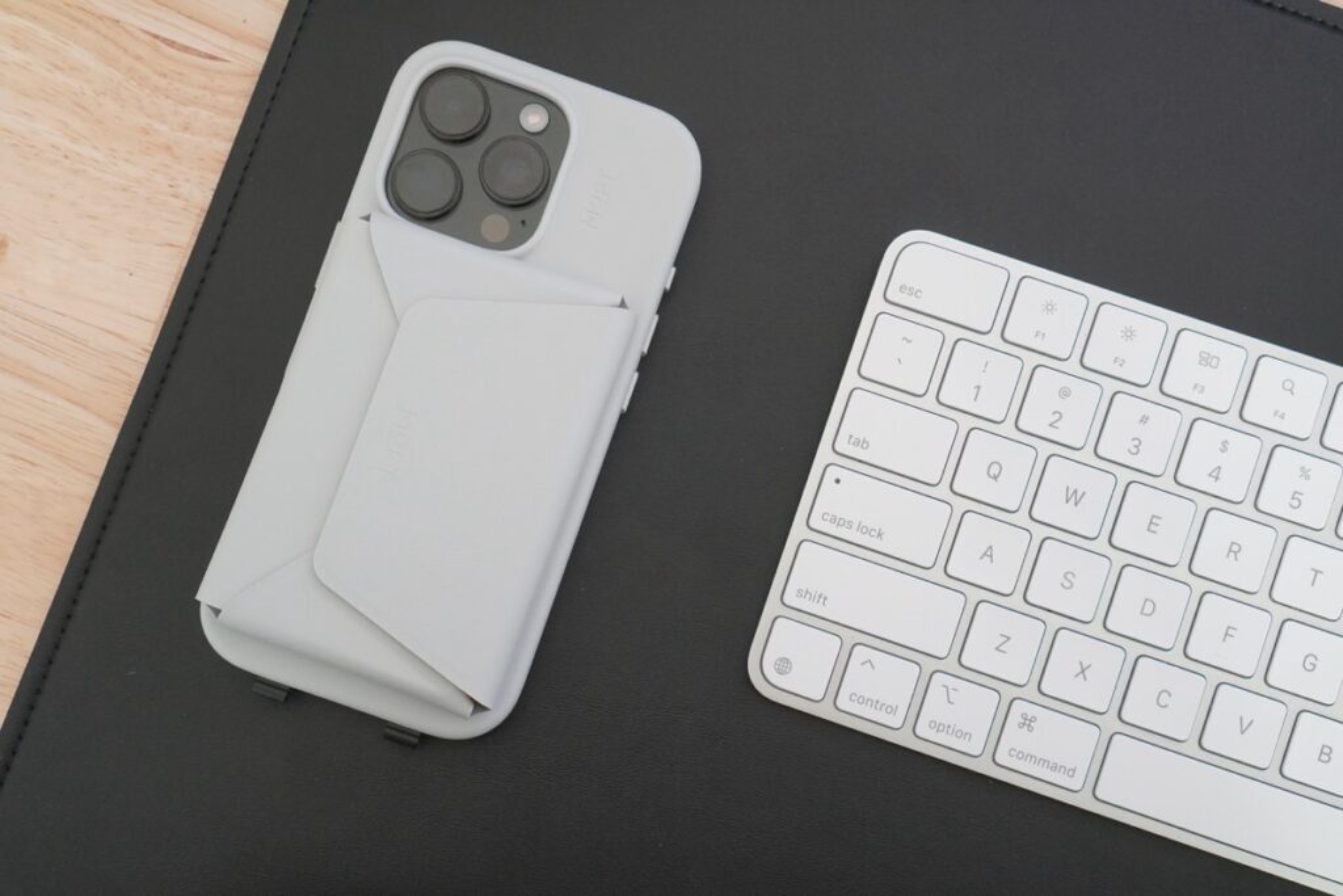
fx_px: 1959
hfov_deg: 37.8
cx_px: 672
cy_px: 448
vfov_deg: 25.8
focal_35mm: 52
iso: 2500
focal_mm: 35
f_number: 6.3
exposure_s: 1/60
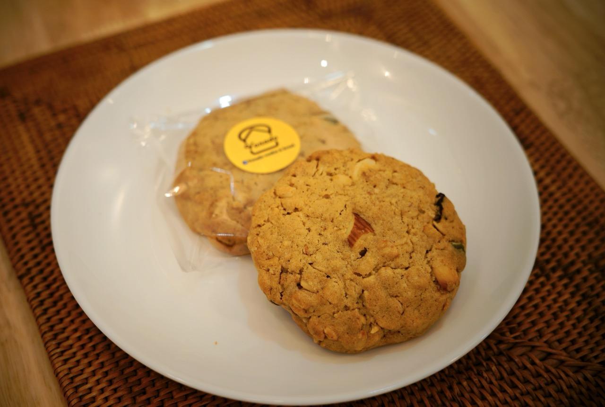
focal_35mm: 50
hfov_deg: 39.5
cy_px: 204
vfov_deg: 27.1
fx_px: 842
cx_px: 302
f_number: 3.2
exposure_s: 1/60.2
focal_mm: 50
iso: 200
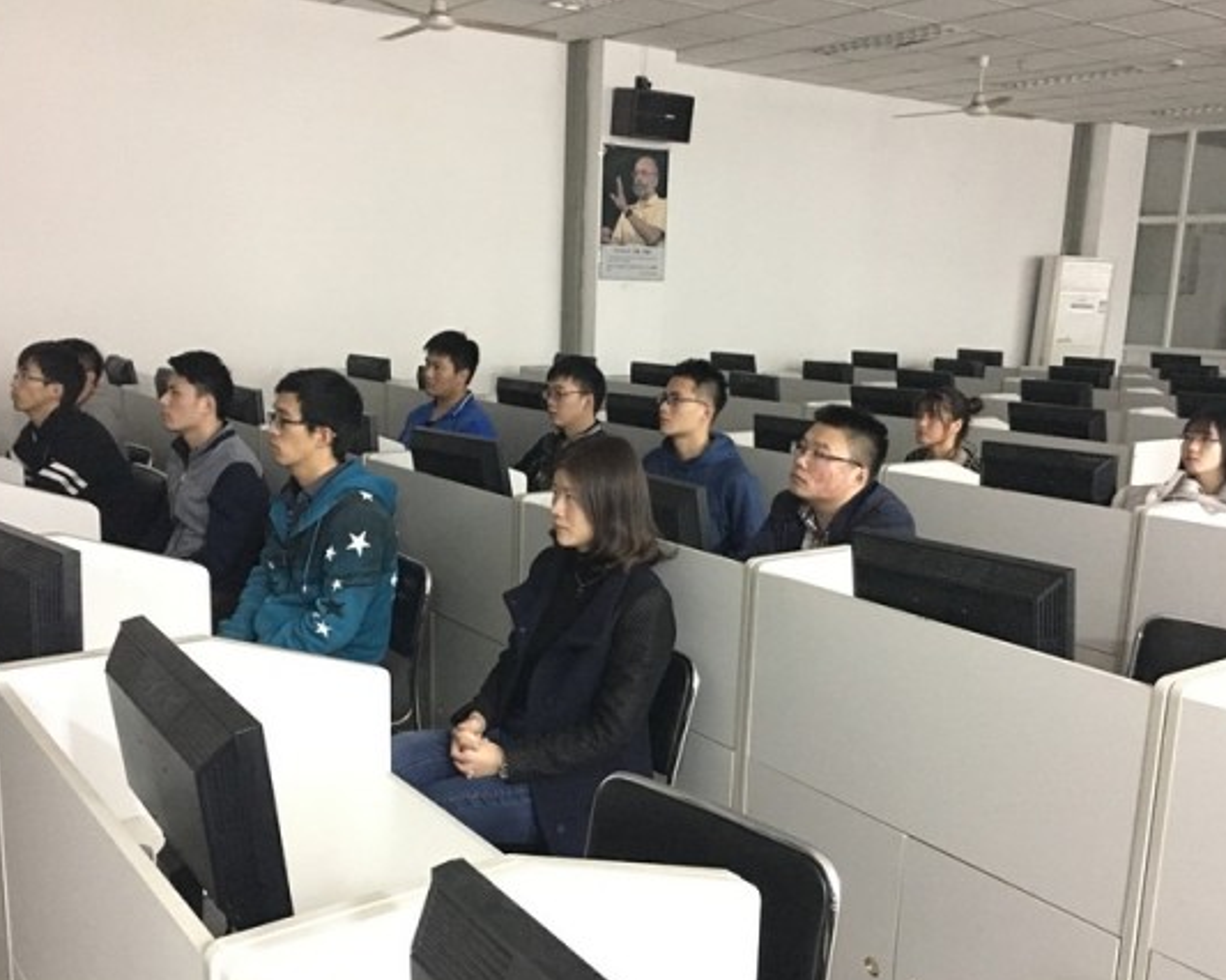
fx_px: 1233
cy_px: 550
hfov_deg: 52.9
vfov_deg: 43.3
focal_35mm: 34
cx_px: 593
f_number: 2.2
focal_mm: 4.15
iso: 320
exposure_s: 1/4
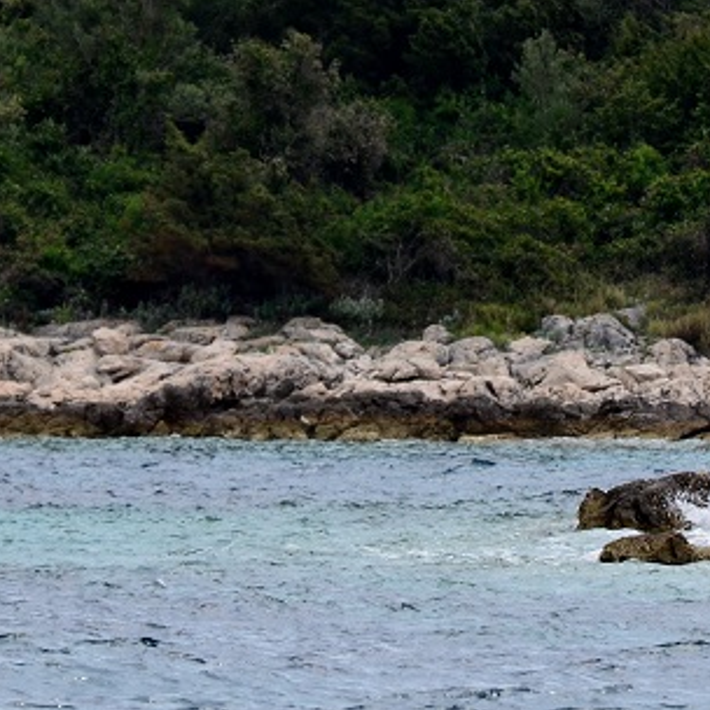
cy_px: 132
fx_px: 17474
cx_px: 557
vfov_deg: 2.3
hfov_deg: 2.3
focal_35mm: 753
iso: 400
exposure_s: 1/2000
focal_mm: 180
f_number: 5
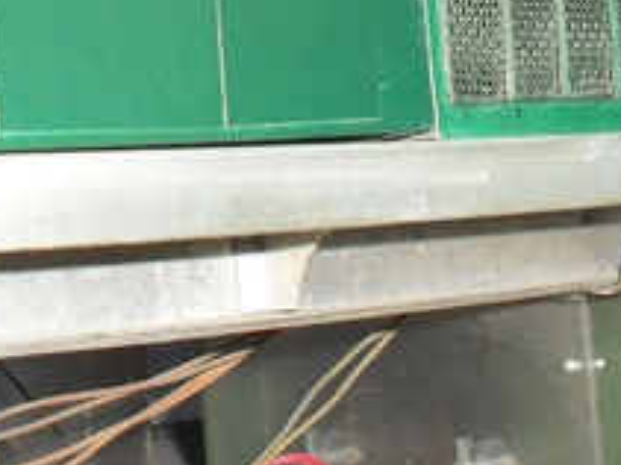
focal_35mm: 106
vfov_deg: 13.5
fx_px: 1901
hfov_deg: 18.6
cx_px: 312
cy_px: -118
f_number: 3.2
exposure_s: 1/45
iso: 200
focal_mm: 6.3
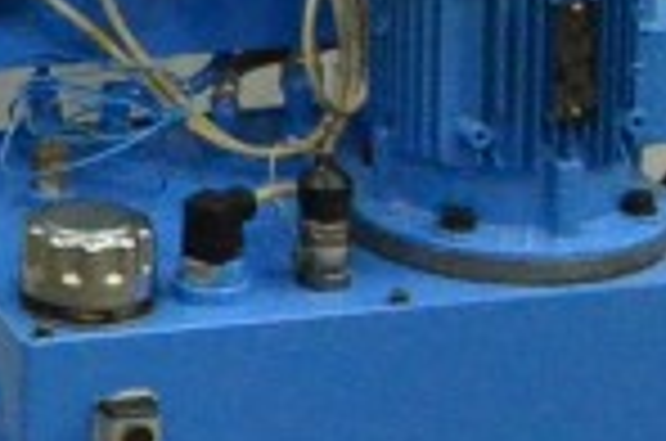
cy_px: -801
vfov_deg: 5.4
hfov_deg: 7.9
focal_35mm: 243
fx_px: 4486
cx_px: -911
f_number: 6.3
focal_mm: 22
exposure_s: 1/160
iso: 6400
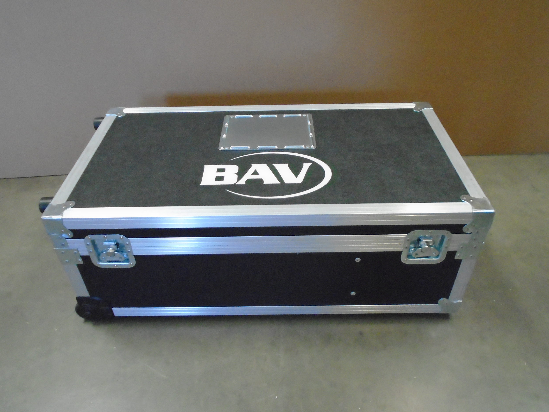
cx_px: 273
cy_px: 206
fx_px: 428
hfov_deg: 65.3
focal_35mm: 27
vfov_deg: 51.4
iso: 800
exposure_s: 1/80
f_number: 3.2
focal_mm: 4.6
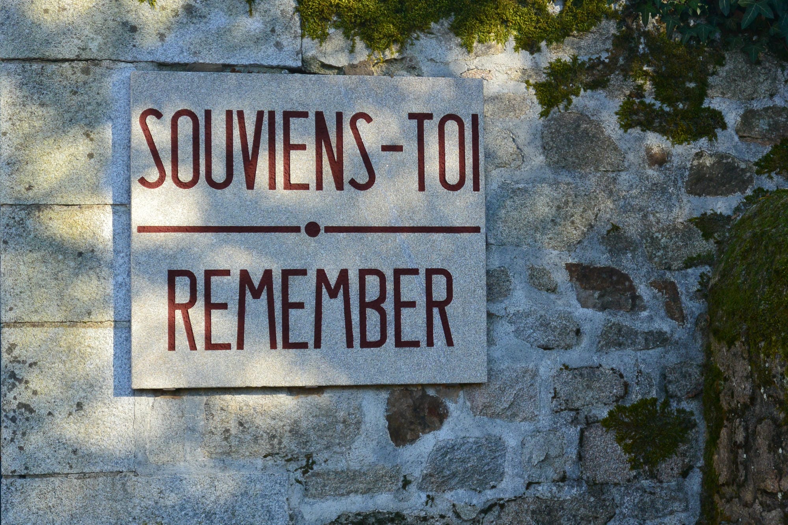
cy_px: 262
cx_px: 394
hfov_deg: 27.3
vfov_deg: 18.4
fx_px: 1620
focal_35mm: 74
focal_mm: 27.5
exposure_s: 1/200
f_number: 5.6
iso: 200
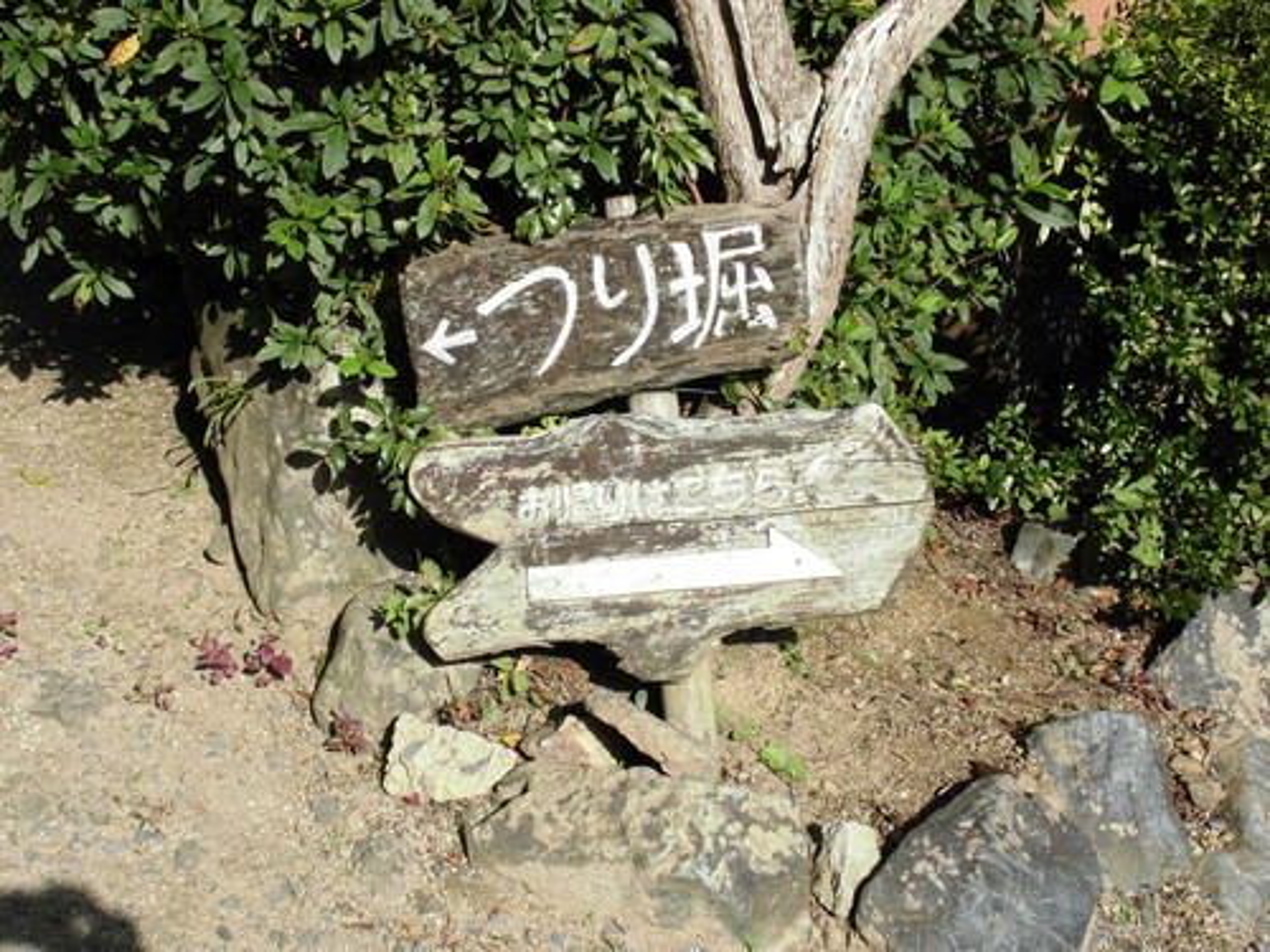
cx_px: 635
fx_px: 2055
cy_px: 476
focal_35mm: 56
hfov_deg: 34.3
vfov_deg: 26.1
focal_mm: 10.1
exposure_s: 1/400
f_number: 5.2
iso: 100
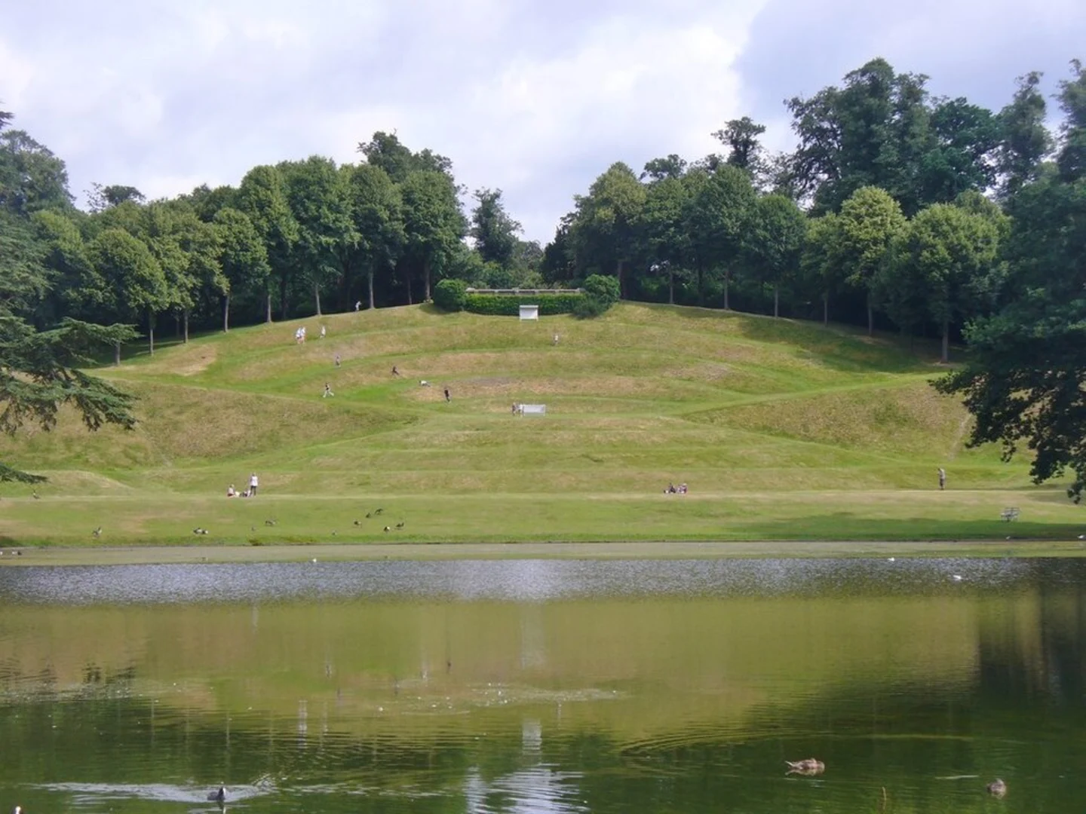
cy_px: 407
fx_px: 2447
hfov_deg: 25.0
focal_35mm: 78
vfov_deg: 18.9
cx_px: 543
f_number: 3.3
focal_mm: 12.8
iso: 80
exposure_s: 1/640
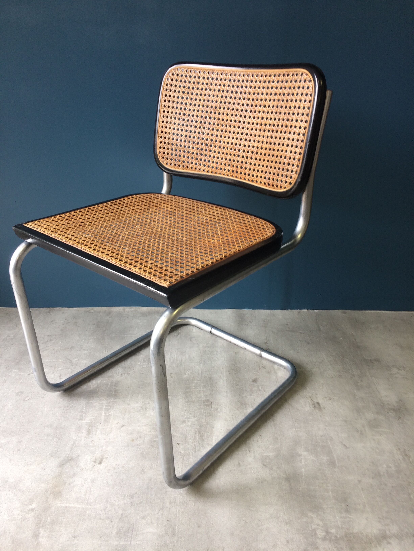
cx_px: 207
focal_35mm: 29
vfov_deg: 61.7
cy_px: 276
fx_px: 462
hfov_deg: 48.2
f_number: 2.2
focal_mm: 4.15
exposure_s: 1/33
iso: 32
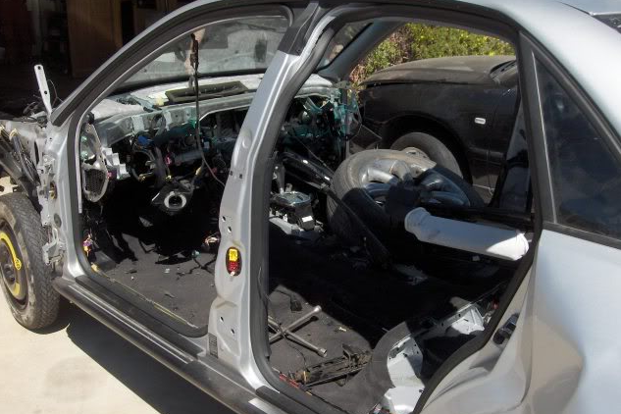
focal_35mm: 41
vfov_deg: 32.6
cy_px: 215
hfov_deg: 47.4
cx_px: 310
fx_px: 707
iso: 100
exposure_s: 1/633
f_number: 4.8
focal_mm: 8
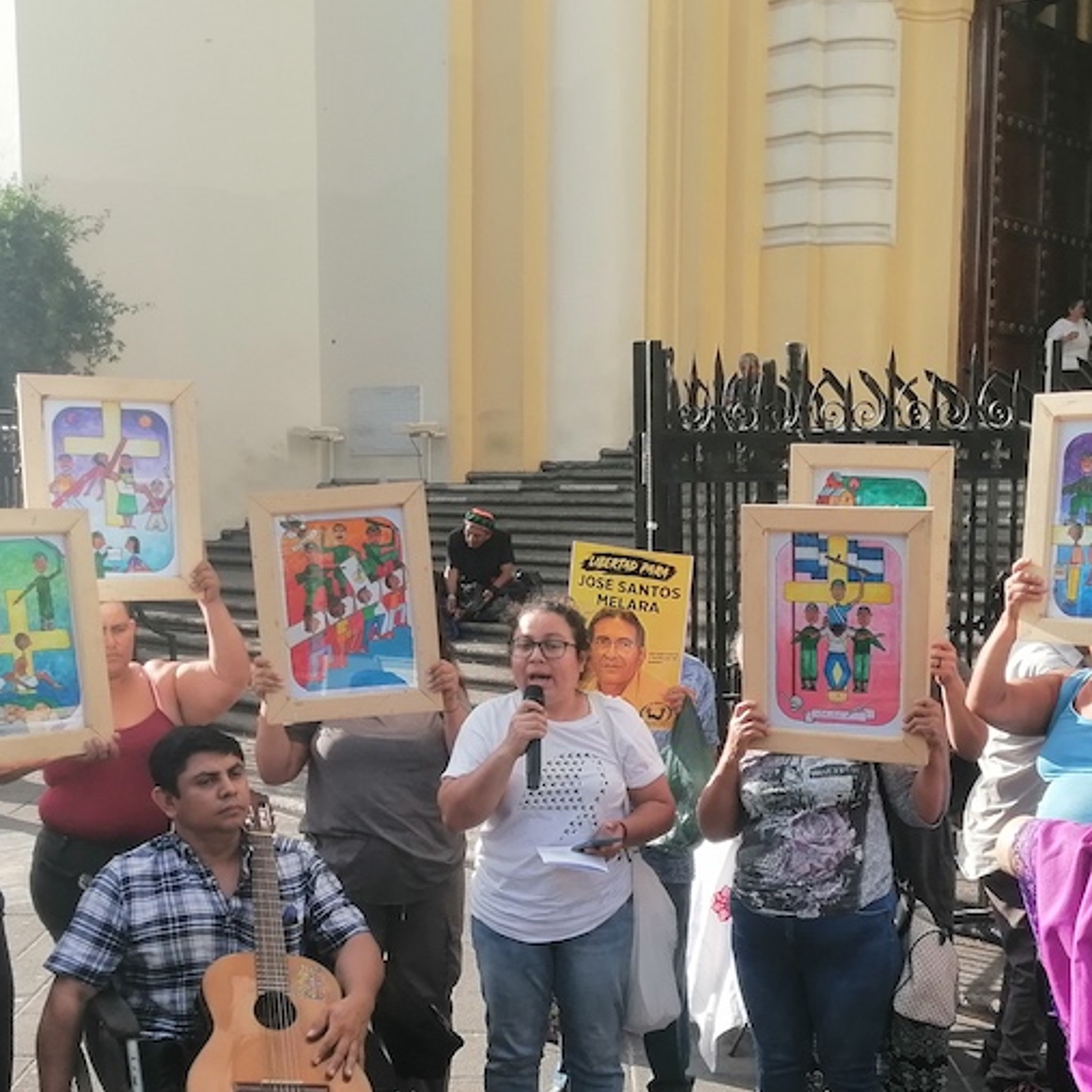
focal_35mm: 45
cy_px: 728
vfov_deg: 37.2
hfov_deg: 37.4
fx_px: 1606
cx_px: 661
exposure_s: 1/739
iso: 50
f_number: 1.8
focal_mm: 3.95
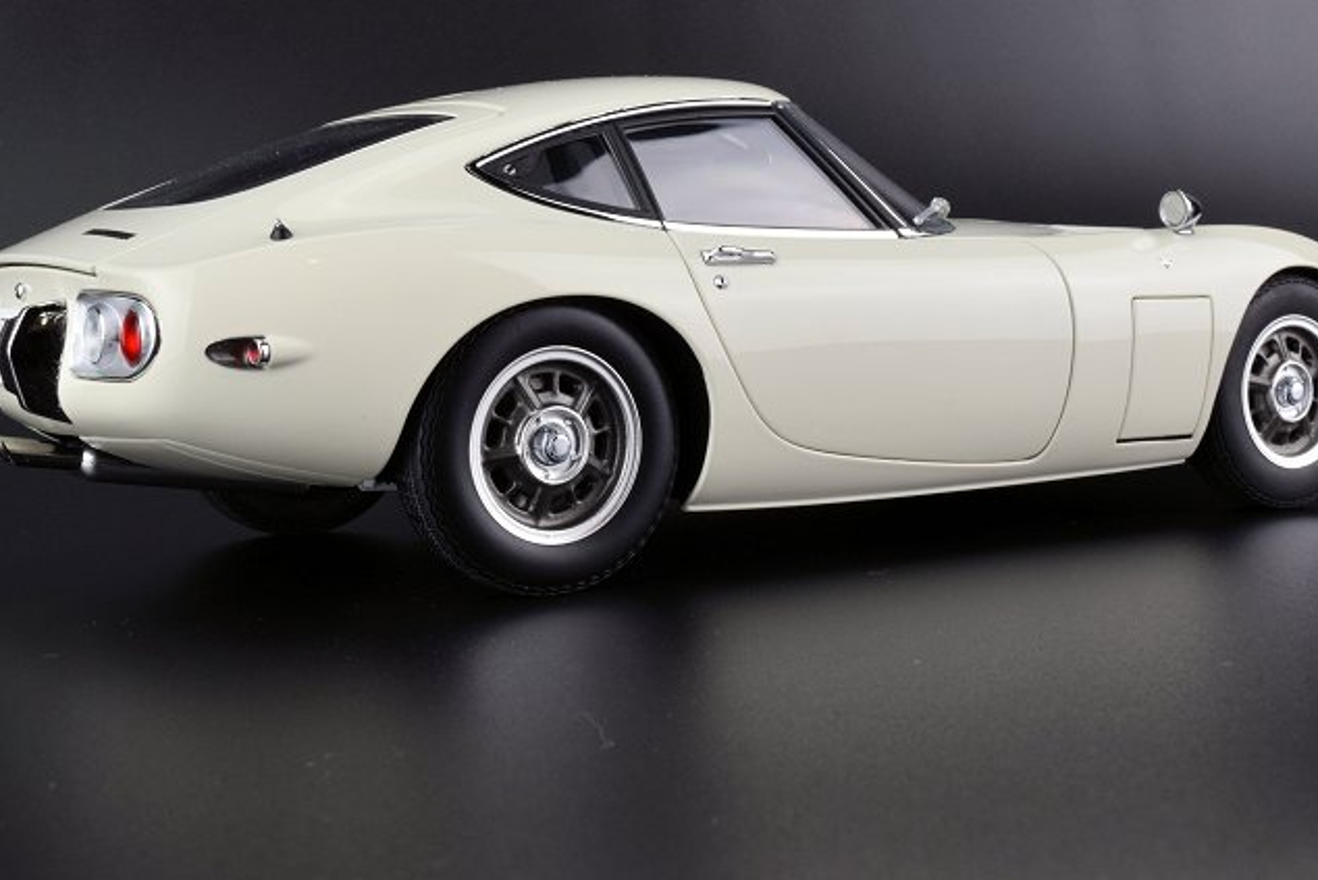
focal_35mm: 59
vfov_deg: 23.1
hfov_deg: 34.1
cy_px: 340
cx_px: 661
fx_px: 2147
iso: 400
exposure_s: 1/20
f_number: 25
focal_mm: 31
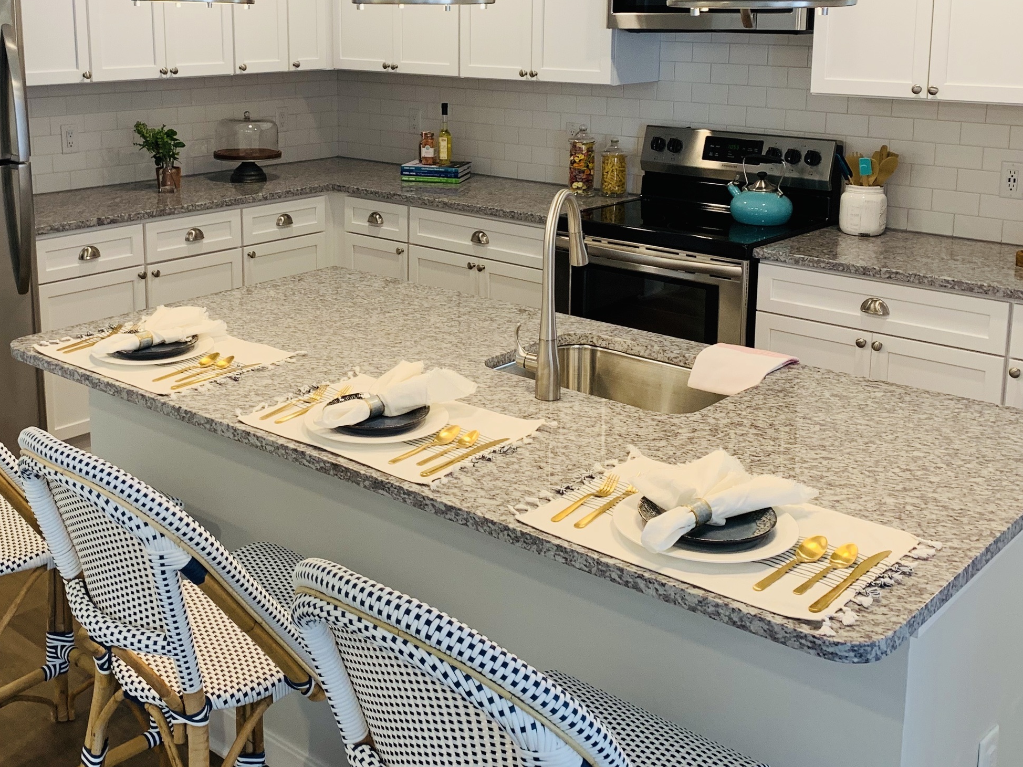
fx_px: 1212
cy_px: 209
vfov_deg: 34.5
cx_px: 413
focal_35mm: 41
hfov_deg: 45.5
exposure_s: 1/60
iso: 100
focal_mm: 4.25
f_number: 1.8
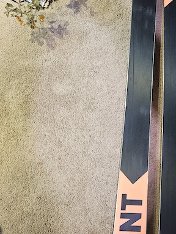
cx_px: 174
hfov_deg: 28.5
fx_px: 325
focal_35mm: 48
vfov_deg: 39.6
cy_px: 114
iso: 800
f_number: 1.8
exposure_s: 1/60
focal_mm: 5.4
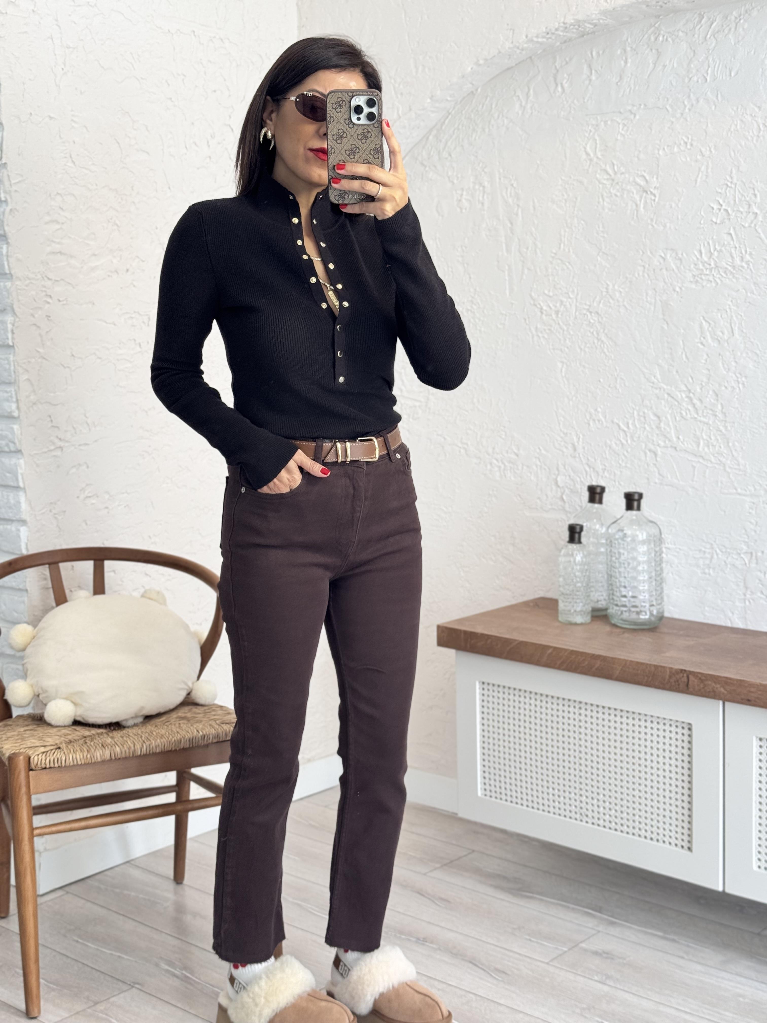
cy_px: 512
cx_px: 384
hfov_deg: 30.3
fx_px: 1418
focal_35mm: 48
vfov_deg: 39.7
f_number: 1.78
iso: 80
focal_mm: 6.76
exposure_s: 1/121
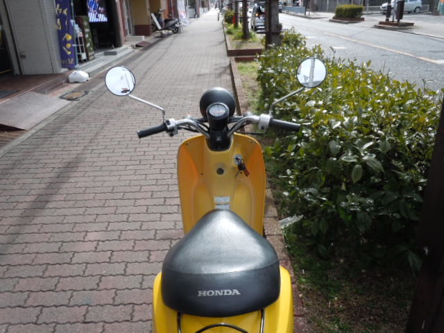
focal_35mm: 28
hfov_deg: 63.4
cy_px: 166
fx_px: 359
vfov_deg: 49.7
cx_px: 222
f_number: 3.7
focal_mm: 5
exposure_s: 1/400
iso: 100
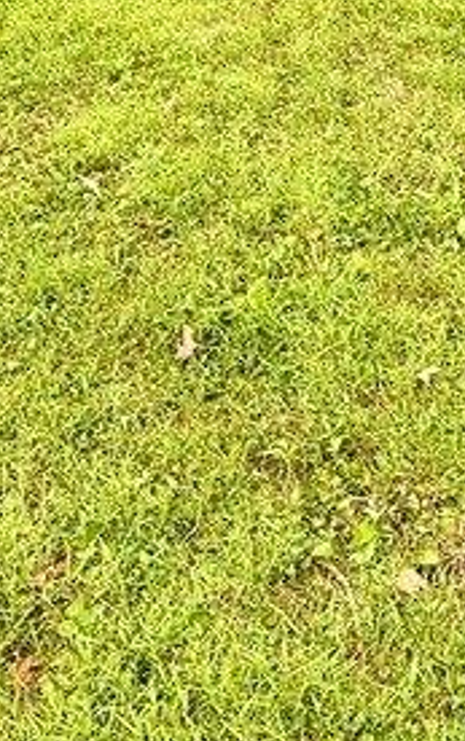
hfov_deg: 21.6
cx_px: 578
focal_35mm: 55
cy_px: -115
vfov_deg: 31.7
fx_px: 1113
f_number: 2.2
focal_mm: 2.22
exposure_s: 1/99
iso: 50
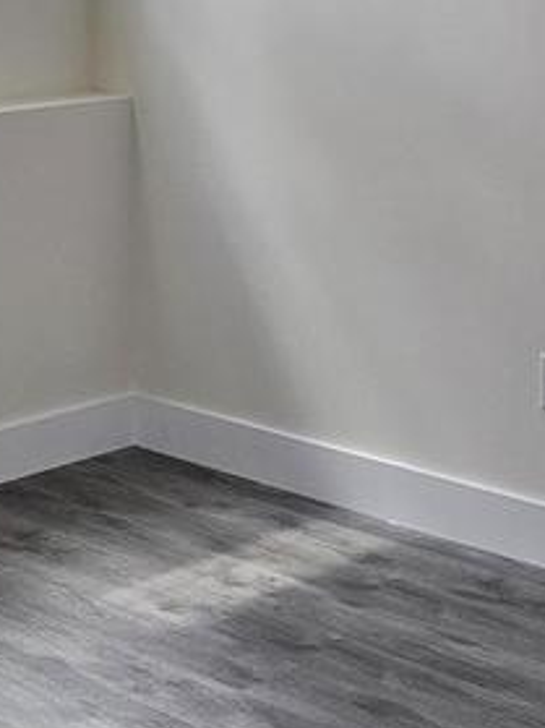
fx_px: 1870
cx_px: -68
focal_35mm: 89
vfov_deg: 21.7
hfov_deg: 16.1
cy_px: 128
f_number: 1.7
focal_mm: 6.3
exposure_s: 1/120
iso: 160
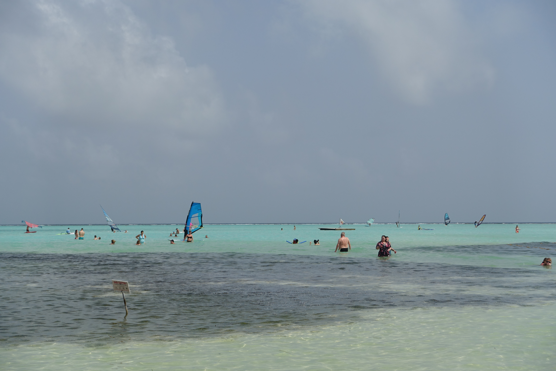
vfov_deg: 22.3
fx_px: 942
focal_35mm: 61
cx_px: 278
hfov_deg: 32.9
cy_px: 186
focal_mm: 22.38
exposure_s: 1/200
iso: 160
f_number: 5.6
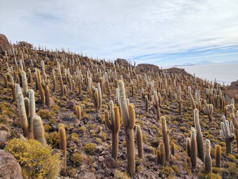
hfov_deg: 73.9
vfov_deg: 58.9
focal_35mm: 23
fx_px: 158
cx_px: 119
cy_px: 90
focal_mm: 6.4
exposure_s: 1/1090
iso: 12
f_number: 1.8
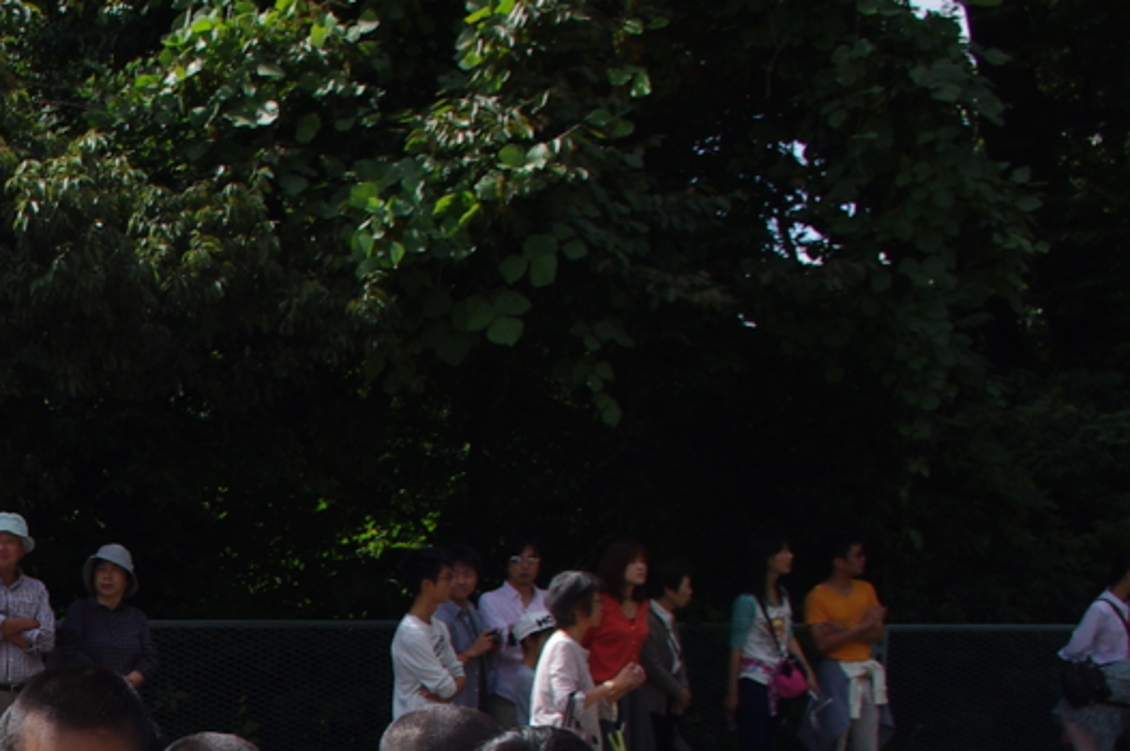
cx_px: -399
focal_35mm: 82
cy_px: 934
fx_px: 2571
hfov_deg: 21.9
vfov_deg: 15.9
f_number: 7.1
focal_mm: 18
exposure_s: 1/400
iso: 200
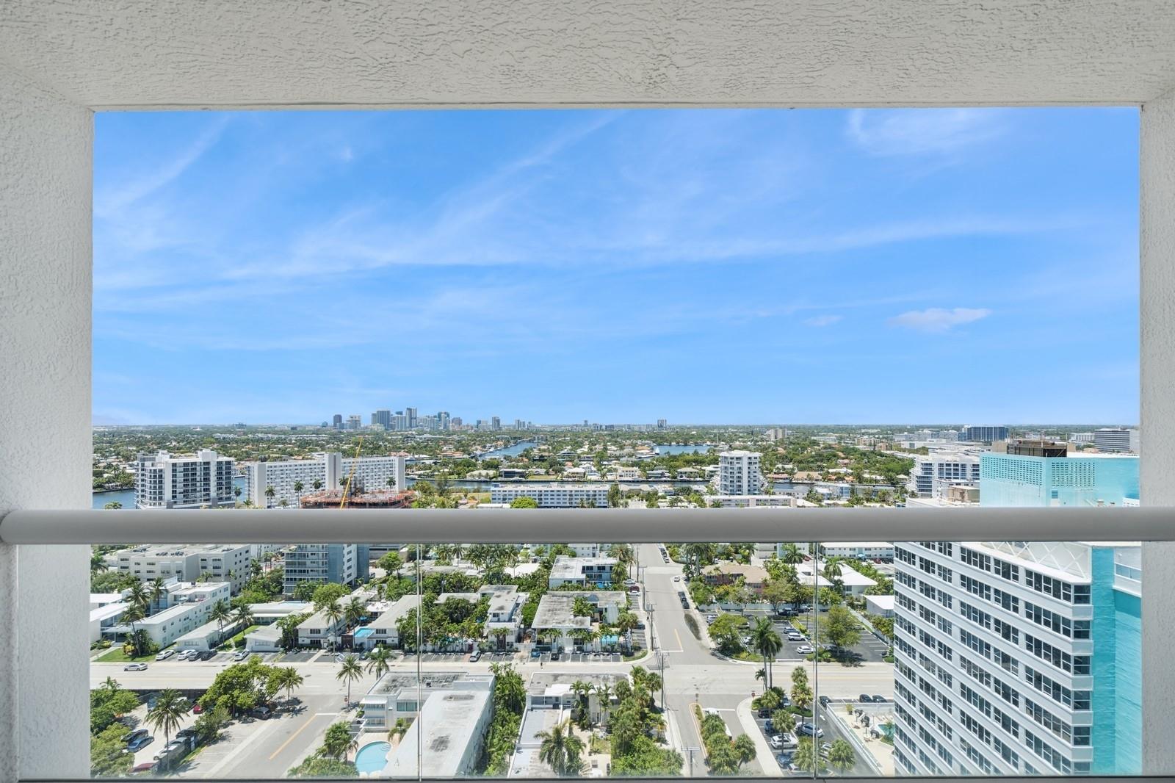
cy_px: 392
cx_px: 588
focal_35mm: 16
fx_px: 522
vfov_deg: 73.7
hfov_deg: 96.7
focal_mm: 16
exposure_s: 1/400
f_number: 8
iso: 320
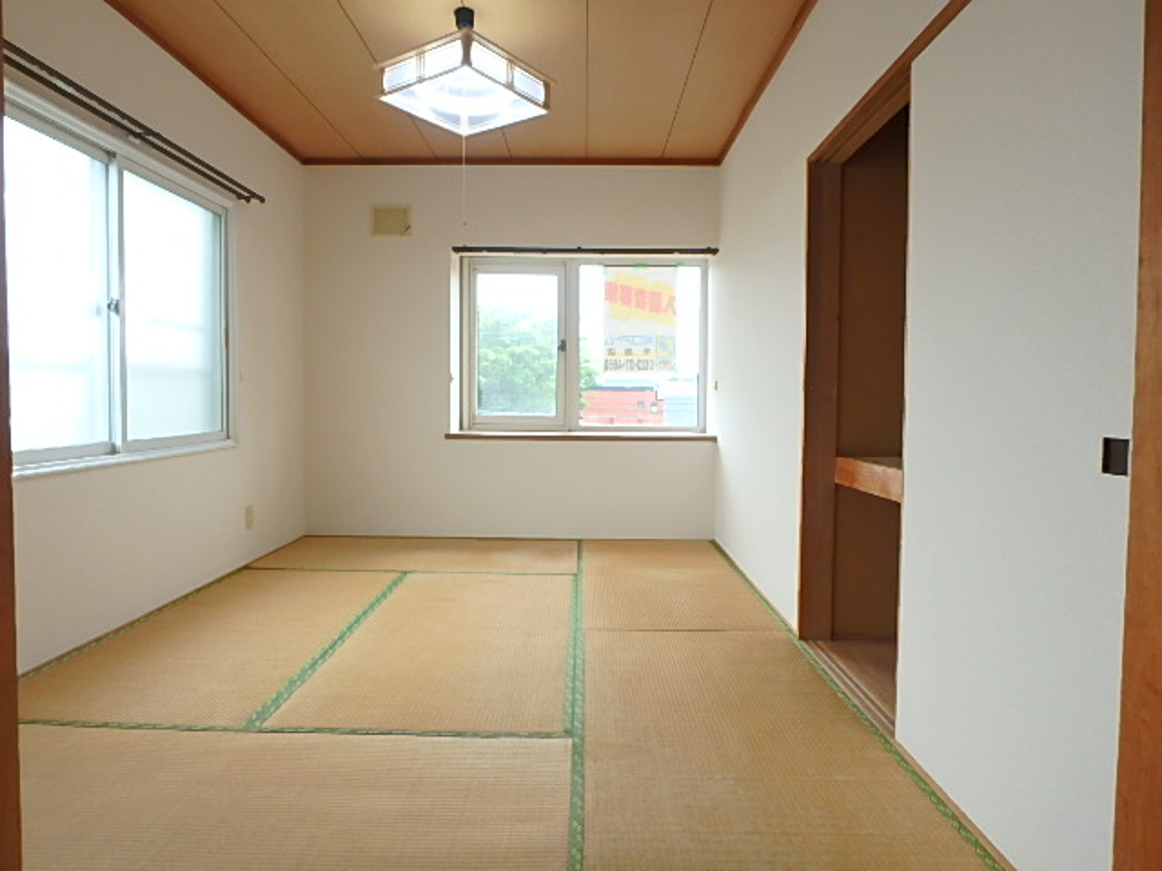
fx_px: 705
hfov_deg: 79.0
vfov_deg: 63.4
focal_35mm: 21
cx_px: 581
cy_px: 436
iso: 125
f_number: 3.5
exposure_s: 1/80
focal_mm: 3.7
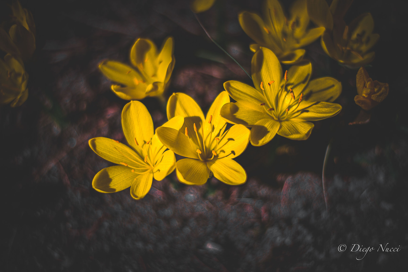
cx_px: 204
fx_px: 567
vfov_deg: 27.0
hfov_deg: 39.6
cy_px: 136
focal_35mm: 50
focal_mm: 50
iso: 50
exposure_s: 1/2500
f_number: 1.8
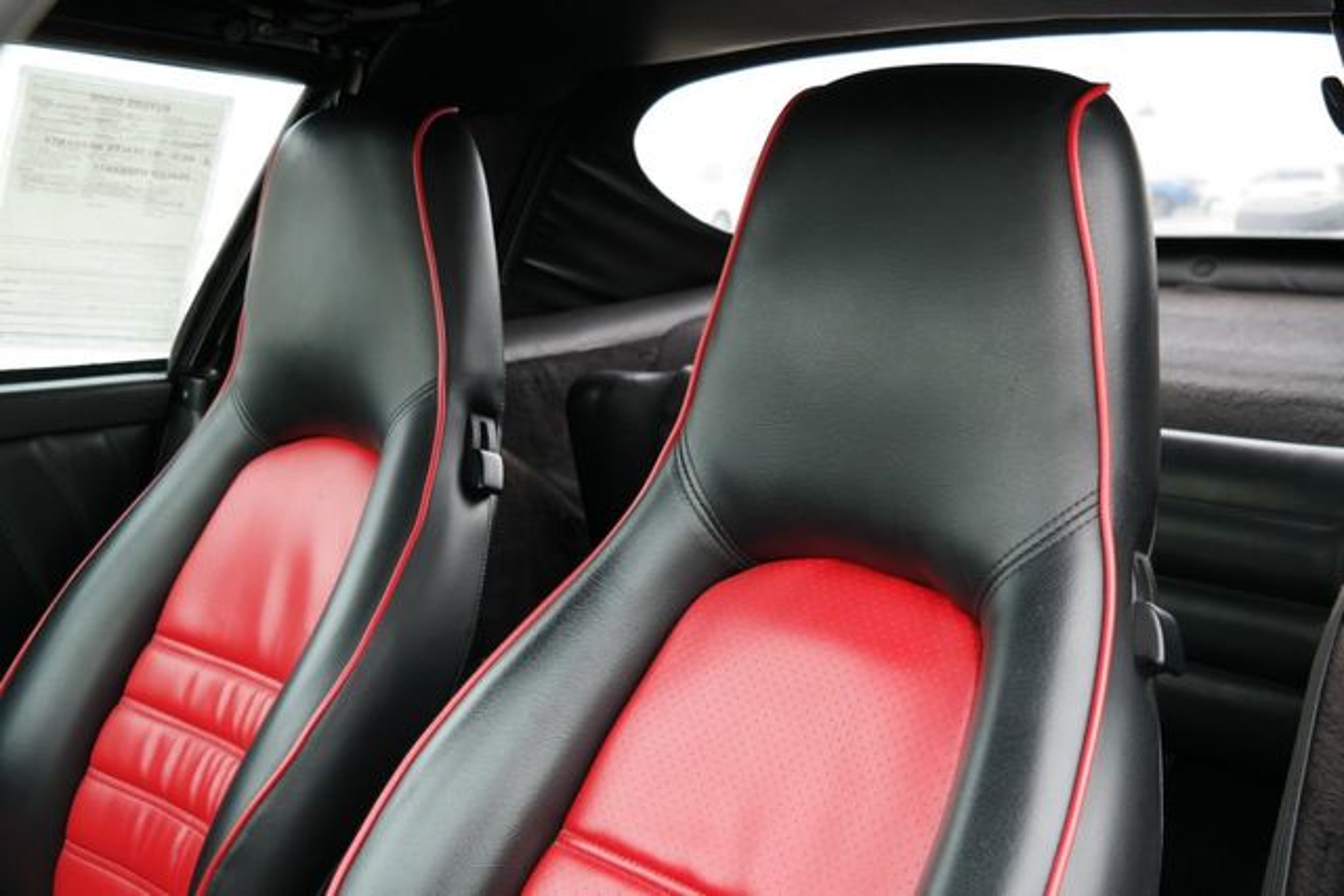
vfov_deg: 30.5
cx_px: 672
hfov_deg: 44.5
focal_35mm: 44
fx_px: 1643
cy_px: 448
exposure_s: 1/50
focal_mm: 29
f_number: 4
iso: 200
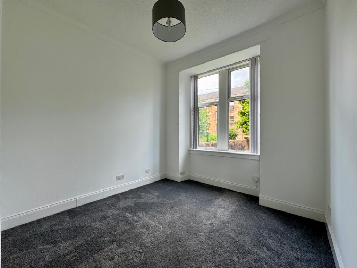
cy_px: 134
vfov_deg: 85.7
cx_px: 178
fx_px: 144
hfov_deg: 102.1
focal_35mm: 14
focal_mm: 2.22
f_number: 2.2
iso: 40
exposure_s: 1/103
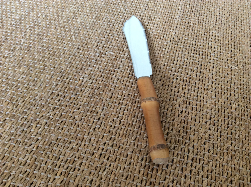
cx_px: 126
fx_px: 232
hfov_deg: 56.9
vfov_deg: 44.1
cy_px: 94
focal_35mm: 32
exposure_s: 1/25
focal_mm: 3.3
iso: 100
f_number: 2.4
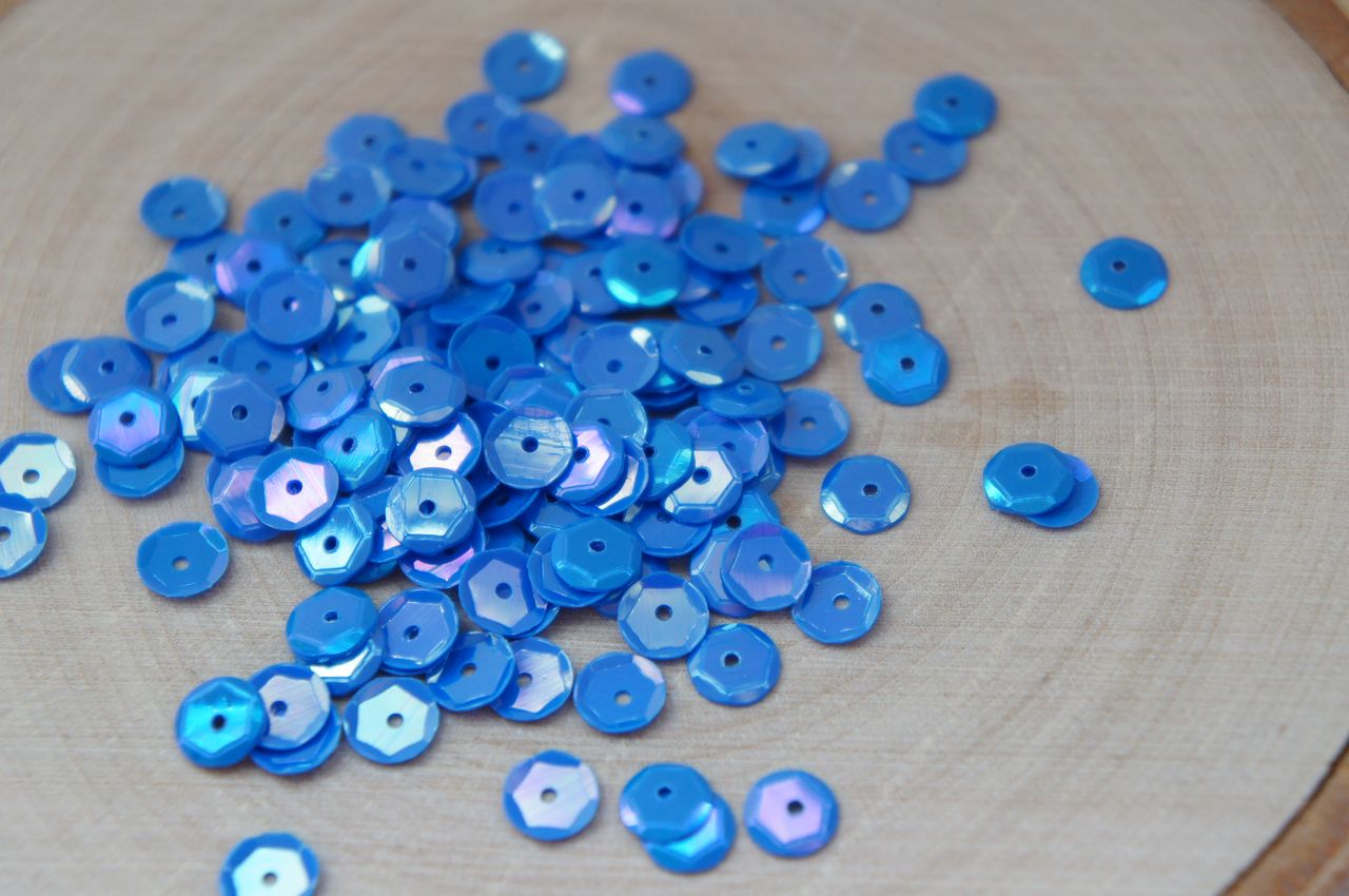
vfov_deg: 16.5
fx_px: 3088
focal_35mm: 82
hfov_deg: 24.6
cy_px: 448
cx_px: 674
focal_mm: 55
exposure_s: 1/160
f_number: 5.6
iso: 640
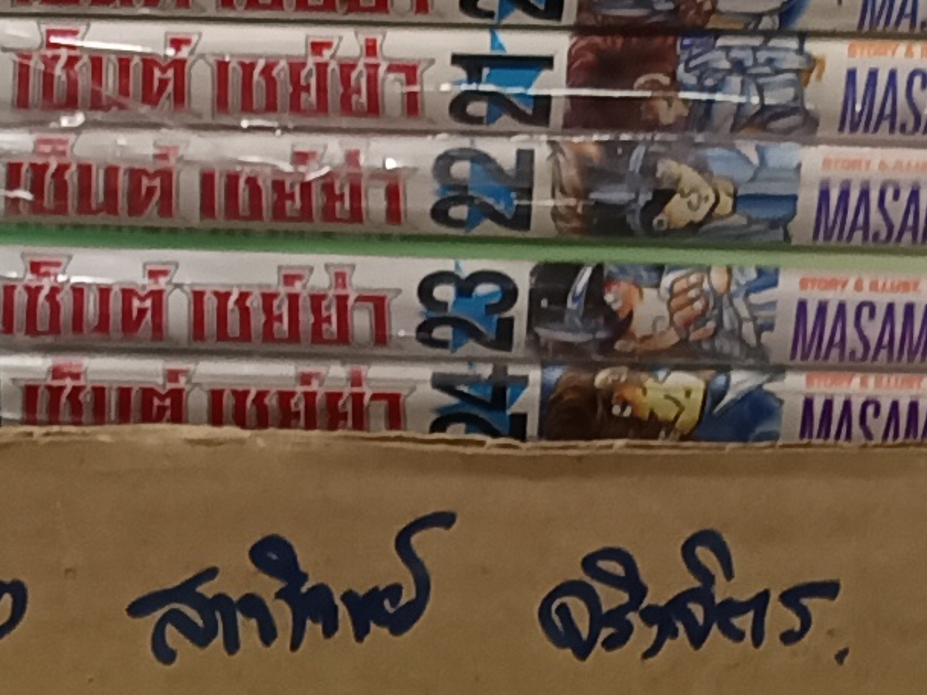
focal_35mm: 158
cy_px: 2051
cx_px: 557
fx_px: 4231
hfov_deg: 12.5
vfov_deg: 8.1
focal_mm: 5.31
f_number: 1.7
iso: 905
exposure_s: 1/33.3
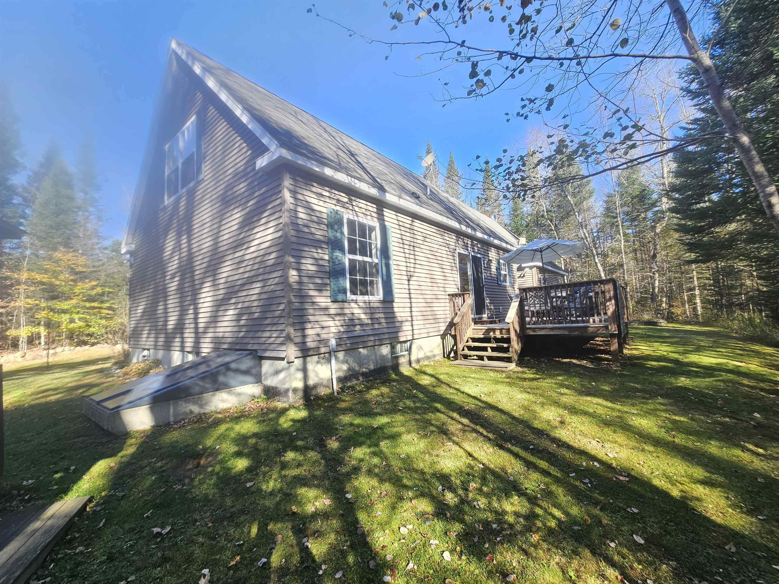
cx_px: 390
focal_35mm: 13
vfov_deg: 89.9
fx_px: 293
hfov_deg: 106.2
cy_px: 292
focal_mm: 2.2
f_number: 2.2
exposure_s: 1/208
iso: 50
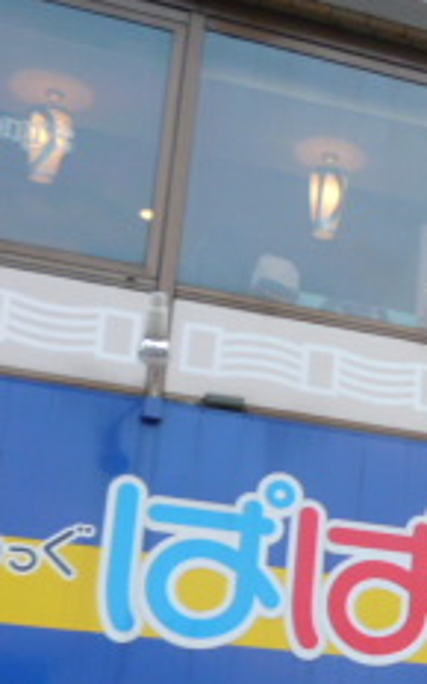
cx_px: 754
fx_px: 1527
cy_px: 516
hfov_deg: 14.2
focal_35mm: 82
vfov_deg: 24.9
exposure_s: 1/60
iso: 100
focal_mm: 5
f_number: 3.1
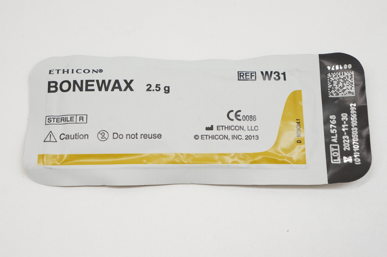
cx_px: 194
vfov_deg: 21.0
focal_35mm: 64
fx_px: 693
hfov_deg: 31.2
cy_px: 128
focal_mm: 43
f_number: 7.1
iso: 400
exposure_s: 1/60
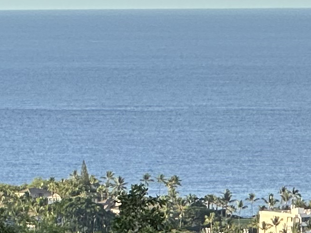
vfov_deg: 3.1
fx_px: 4266
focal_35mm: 475
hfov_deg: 4.2
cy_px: 73
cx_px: 103
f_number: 2.8
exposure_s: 1/319
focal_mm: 9
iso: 32
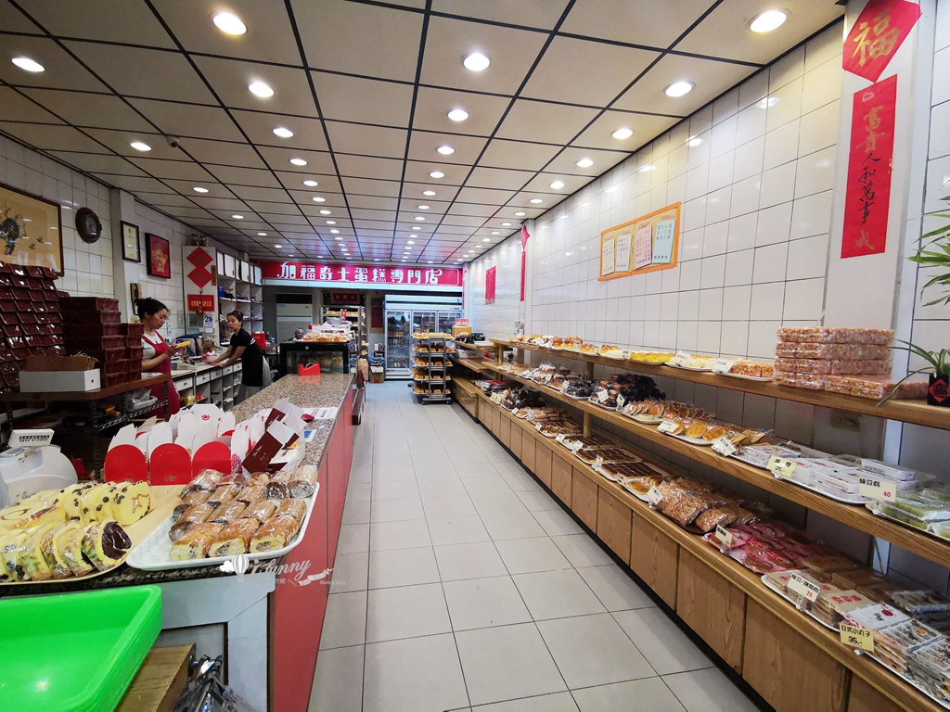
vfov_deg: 78.1
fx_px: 439
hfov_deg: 94.5
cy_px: 356
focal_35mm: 16
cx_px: 475
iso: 320
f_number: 2.2
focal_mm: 2.35
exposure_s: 1/120
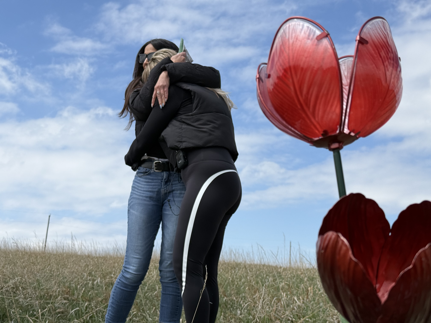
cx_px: 216
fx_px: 598
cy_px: 162
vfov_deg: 30.3
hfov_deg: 39.7
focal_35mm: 48
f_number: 1.78
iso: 64
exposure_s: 1/6536
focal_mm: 6.76
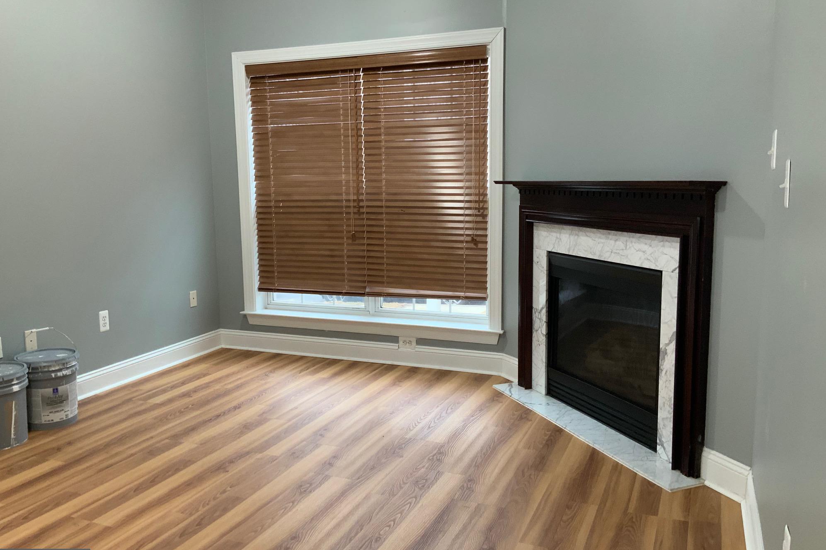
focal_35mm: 31
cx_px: 411
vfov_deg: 42.3
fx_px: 711
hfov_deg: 60.3
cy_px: 265
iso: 125
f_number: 1.8
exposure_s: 1/60
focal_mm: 3
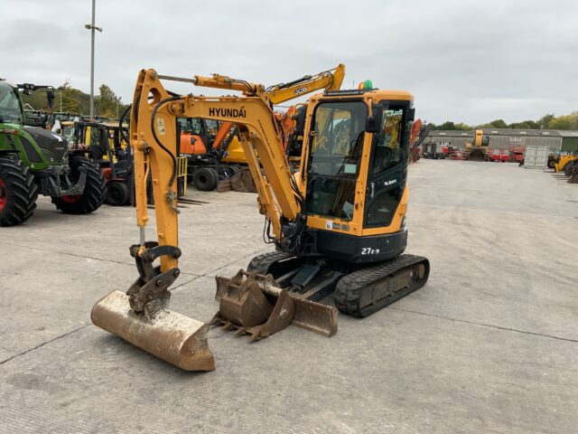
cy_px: 217
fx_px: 484
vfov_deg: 48.2
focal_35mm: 29
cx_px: 289
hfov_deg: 61.7
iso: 16
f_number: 1.8
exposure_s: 1/299
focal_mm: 3
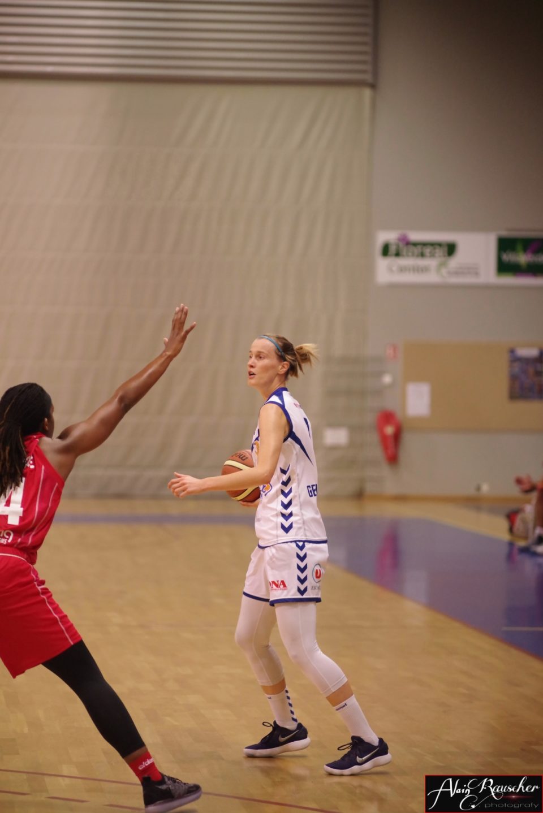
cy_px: 406
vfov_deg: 15.2
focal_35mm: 135
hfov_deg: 10.2
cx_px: 272
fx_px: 3051
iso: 6400
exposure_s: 1/640
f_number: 3.2
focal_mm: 135
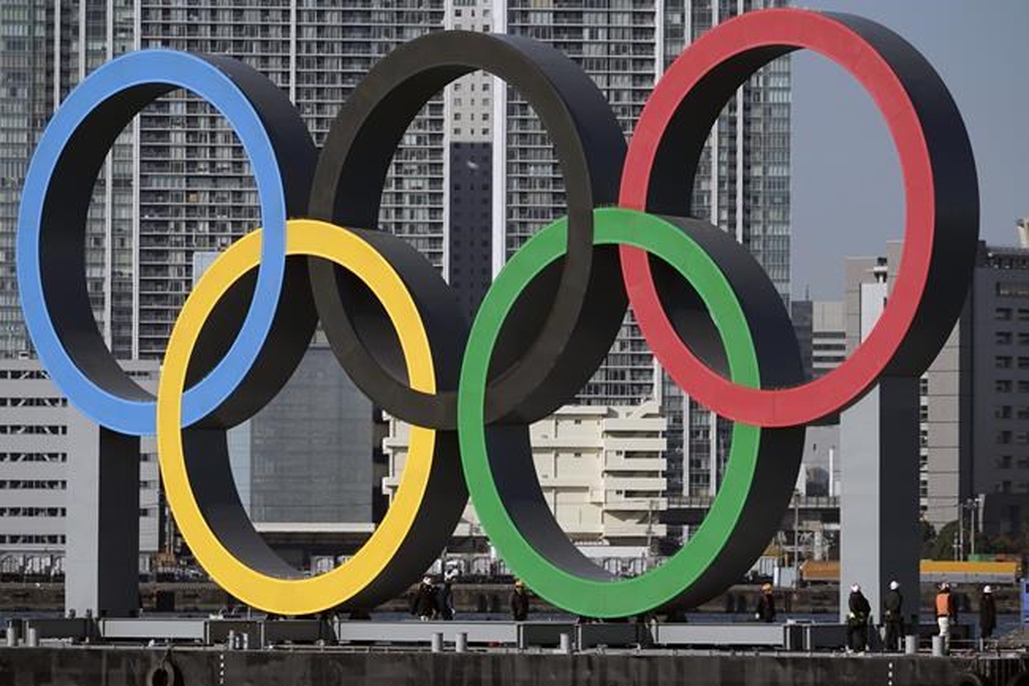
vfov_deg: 5.4
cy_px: 343
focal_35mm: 256
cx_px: 514
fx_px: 7315
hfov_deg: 8.0
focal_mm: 256
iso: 200
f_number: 9
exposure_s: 1/1000
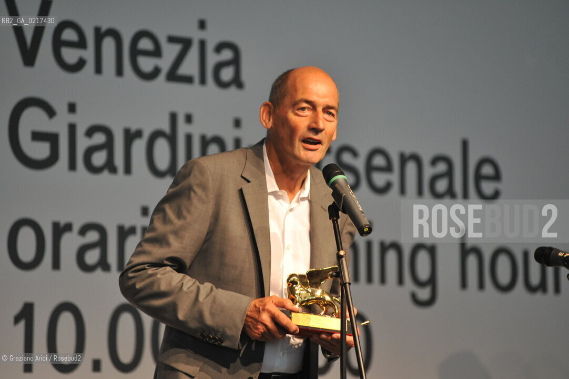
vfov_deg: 6.9
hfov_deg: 10.3
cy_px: 190
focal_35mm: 200
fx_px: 3159
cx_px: 284
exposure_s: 1/250
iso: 2000
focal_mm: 200
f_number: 4.5
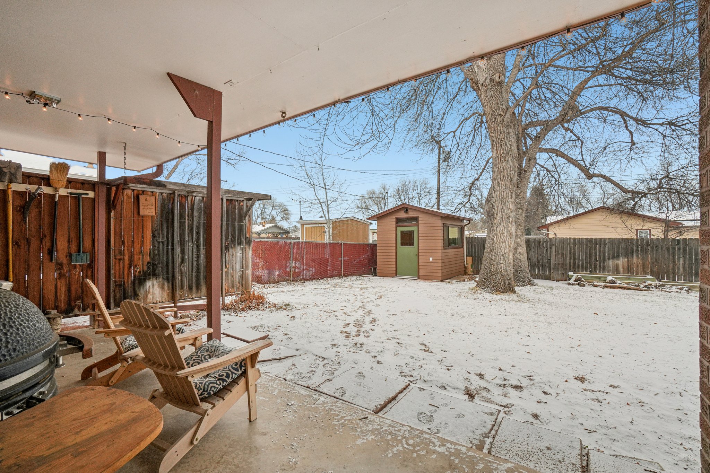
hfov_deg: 100.4
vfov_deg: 77.3
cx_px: 355
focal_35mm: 15
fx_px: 296
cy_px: 236
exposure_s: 1/500
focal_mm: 10
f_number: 8
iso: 400
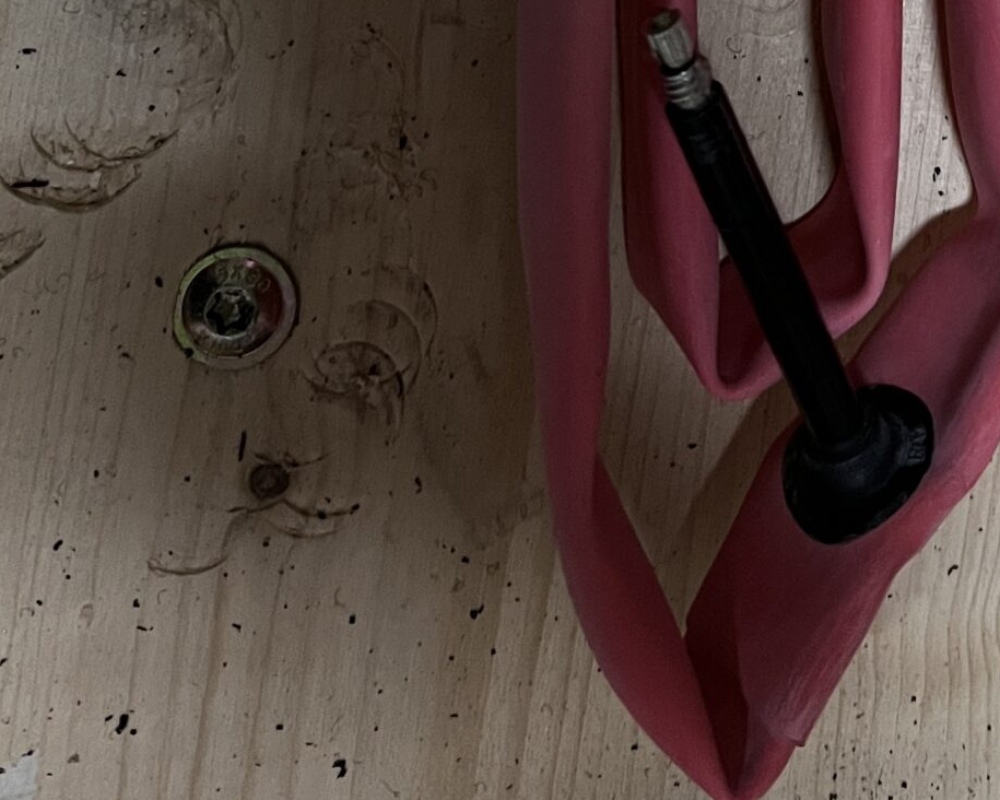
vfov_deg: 18.5
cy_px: -481
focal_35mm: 71
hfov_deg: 25.7
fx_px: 2101
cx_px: 943
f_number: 1.6
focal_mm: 5.1
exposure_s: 1/33
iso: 500
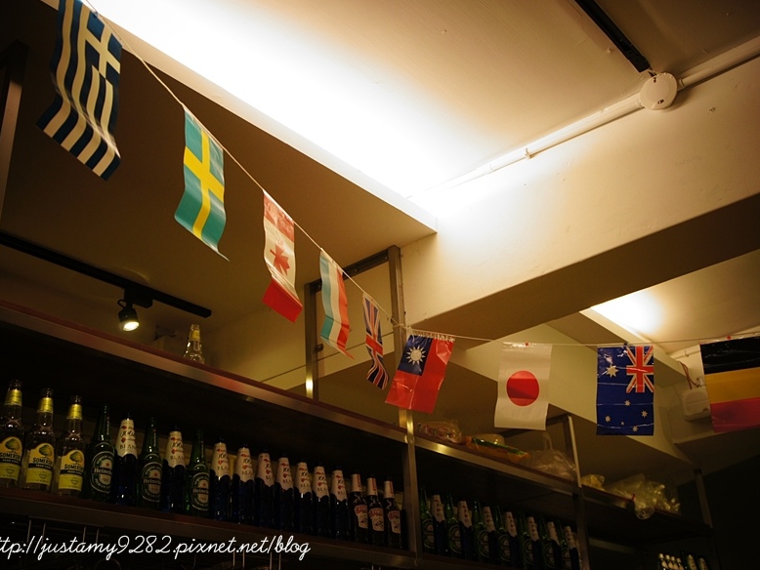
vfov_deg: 36.0
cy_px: 281
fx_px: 878
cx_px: 403
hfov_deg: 46.8
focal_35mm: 40
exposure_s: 1/40
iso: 320
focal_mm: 24
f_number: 4
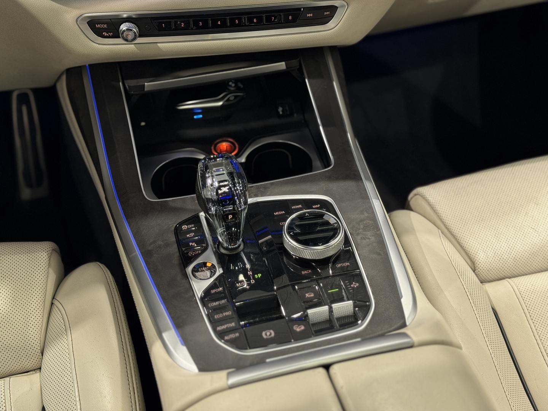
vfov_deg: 30.3
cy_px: 206
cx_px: 274
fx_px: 760
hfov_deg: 39.7
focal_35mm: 48
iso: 200
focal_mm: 6.76
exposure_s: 1/33
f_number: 1.78
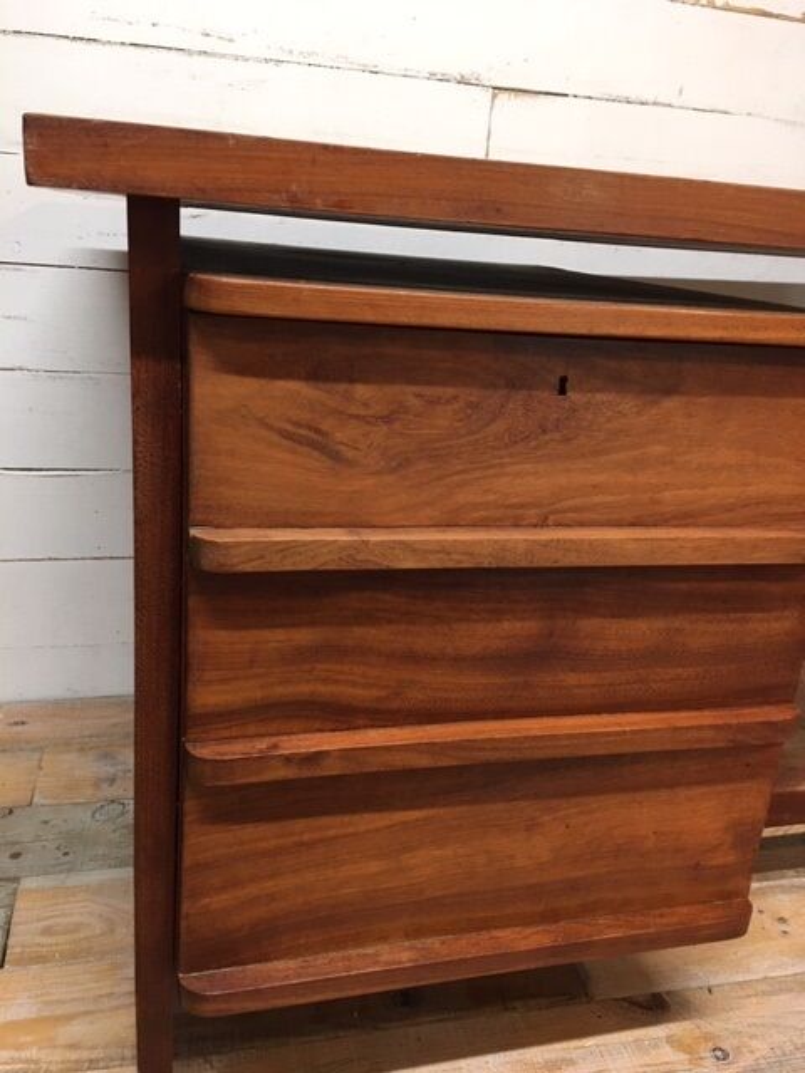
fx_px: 899
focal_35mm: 29
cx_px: 402
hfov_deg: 48.2
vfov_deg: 61.7
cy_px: 536
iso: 64
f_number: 2.2
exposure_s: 1/17
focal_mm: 4.15
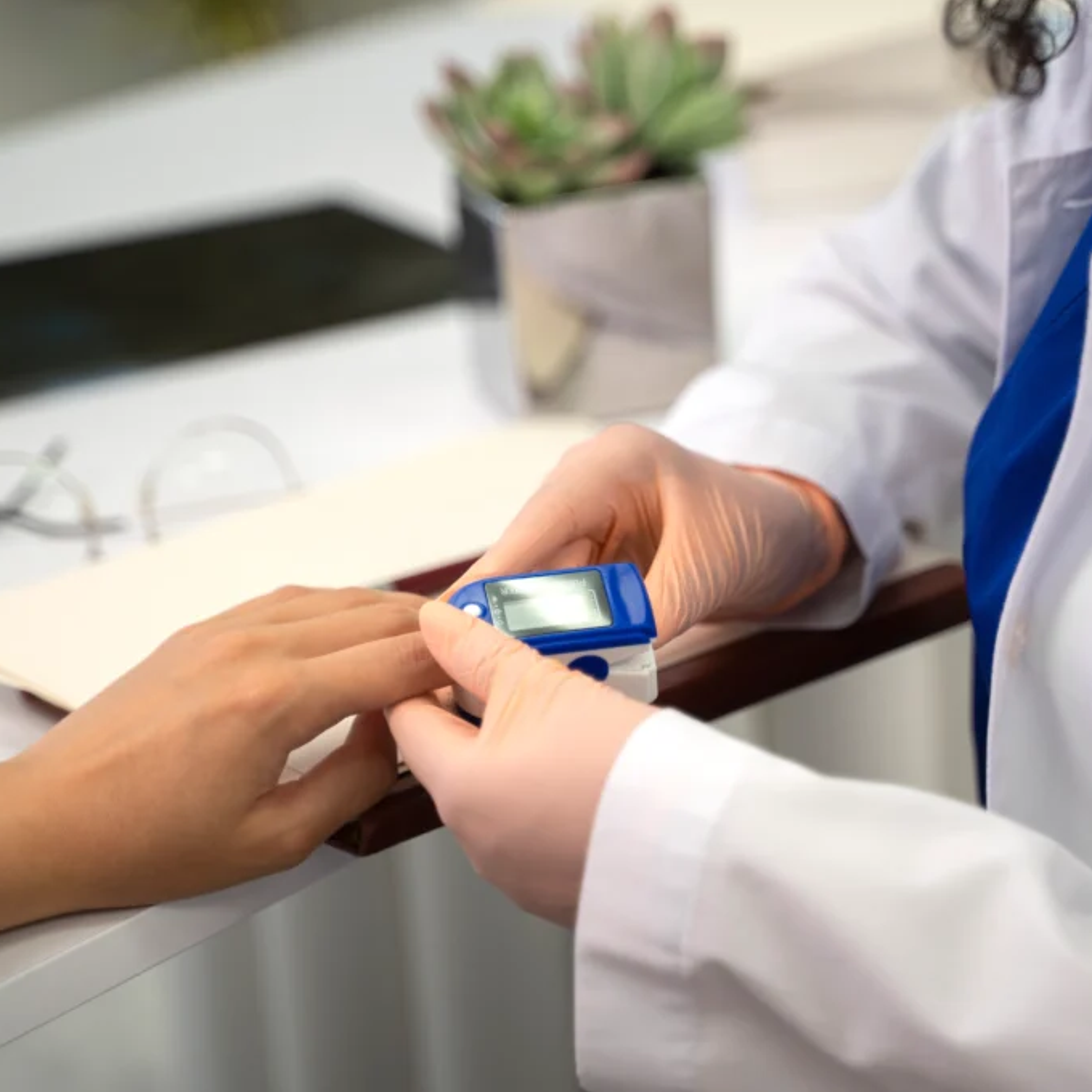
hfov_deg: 18.1
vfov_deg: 18.1
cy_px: 547
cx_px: 549
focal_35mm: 96
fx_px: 3426
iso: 640
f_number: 2.8
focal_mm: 75
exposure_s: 1/320
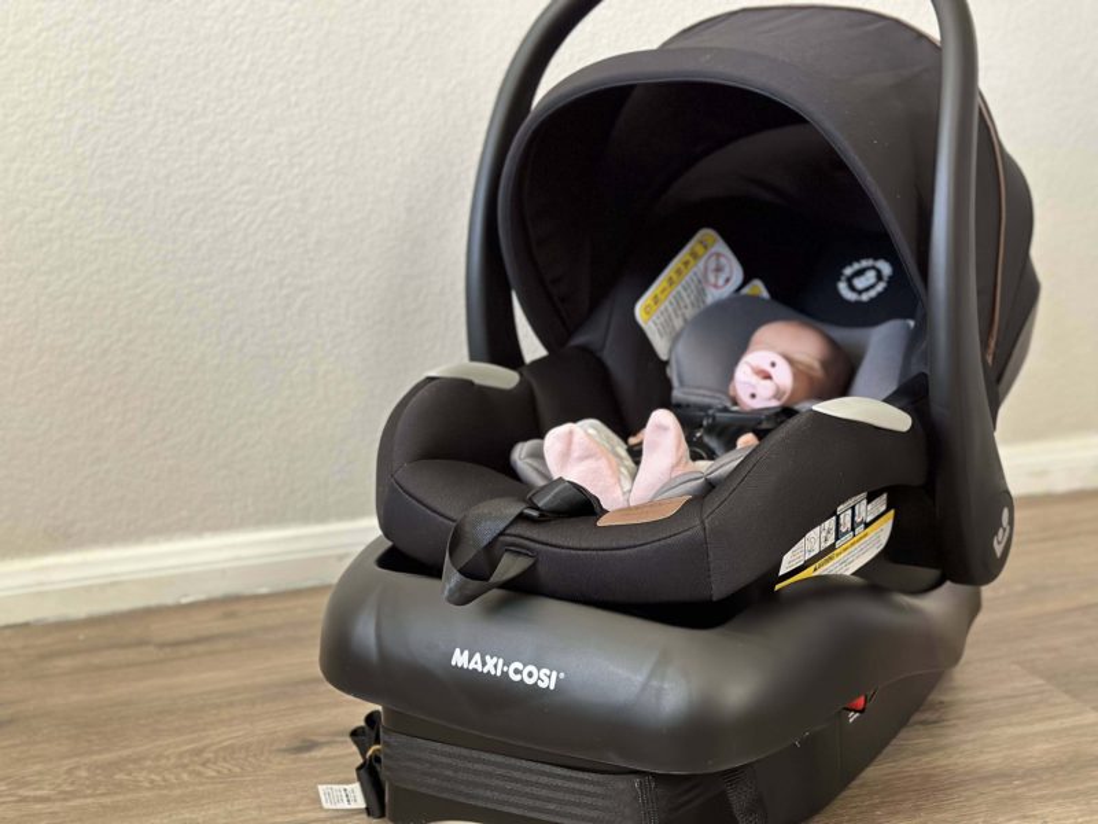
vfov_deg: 30.3
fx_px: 1523
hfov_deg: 39.7
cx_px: 549
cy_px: 412
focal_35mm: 48
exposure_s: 1/40
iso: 500
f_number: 1.78
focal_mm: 6.86
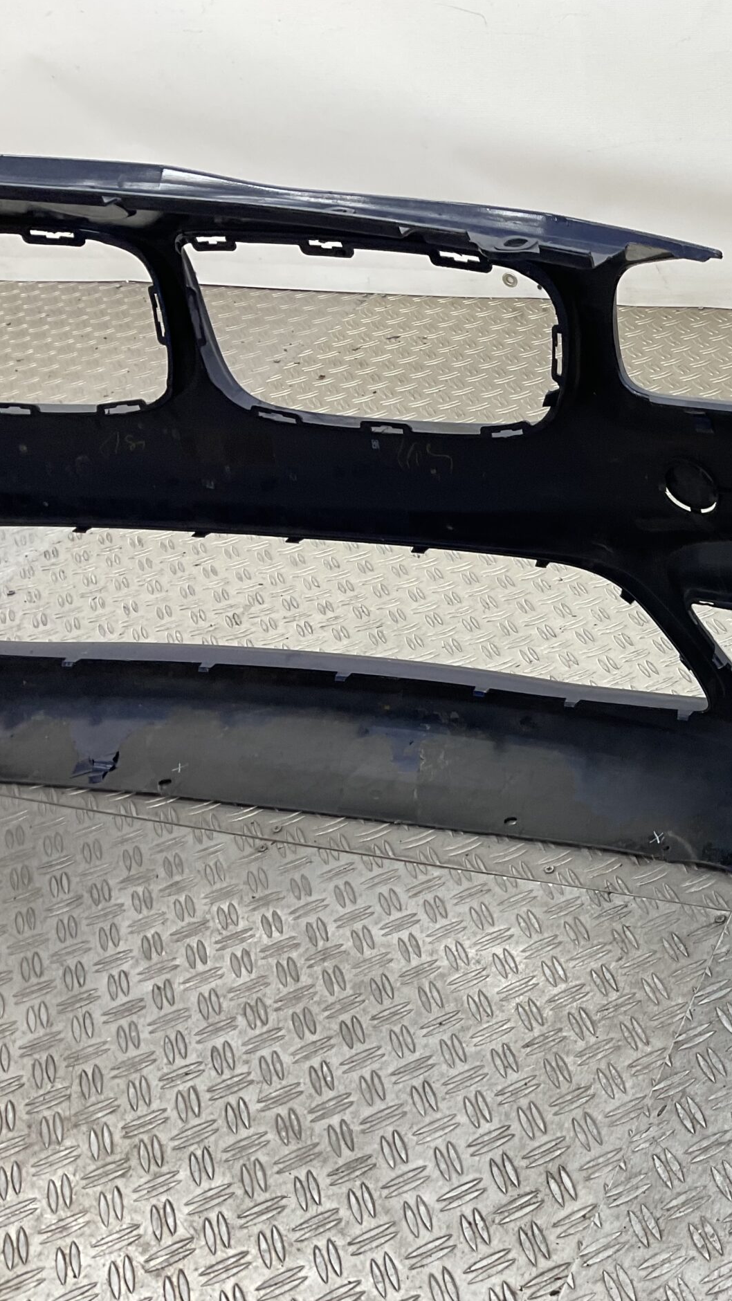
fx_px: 1484
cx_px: 807
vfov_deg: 47.4
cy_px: 649
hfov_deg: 25.6
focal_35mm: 43
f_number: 1.8
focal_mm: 3
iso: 32
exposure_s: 1/100
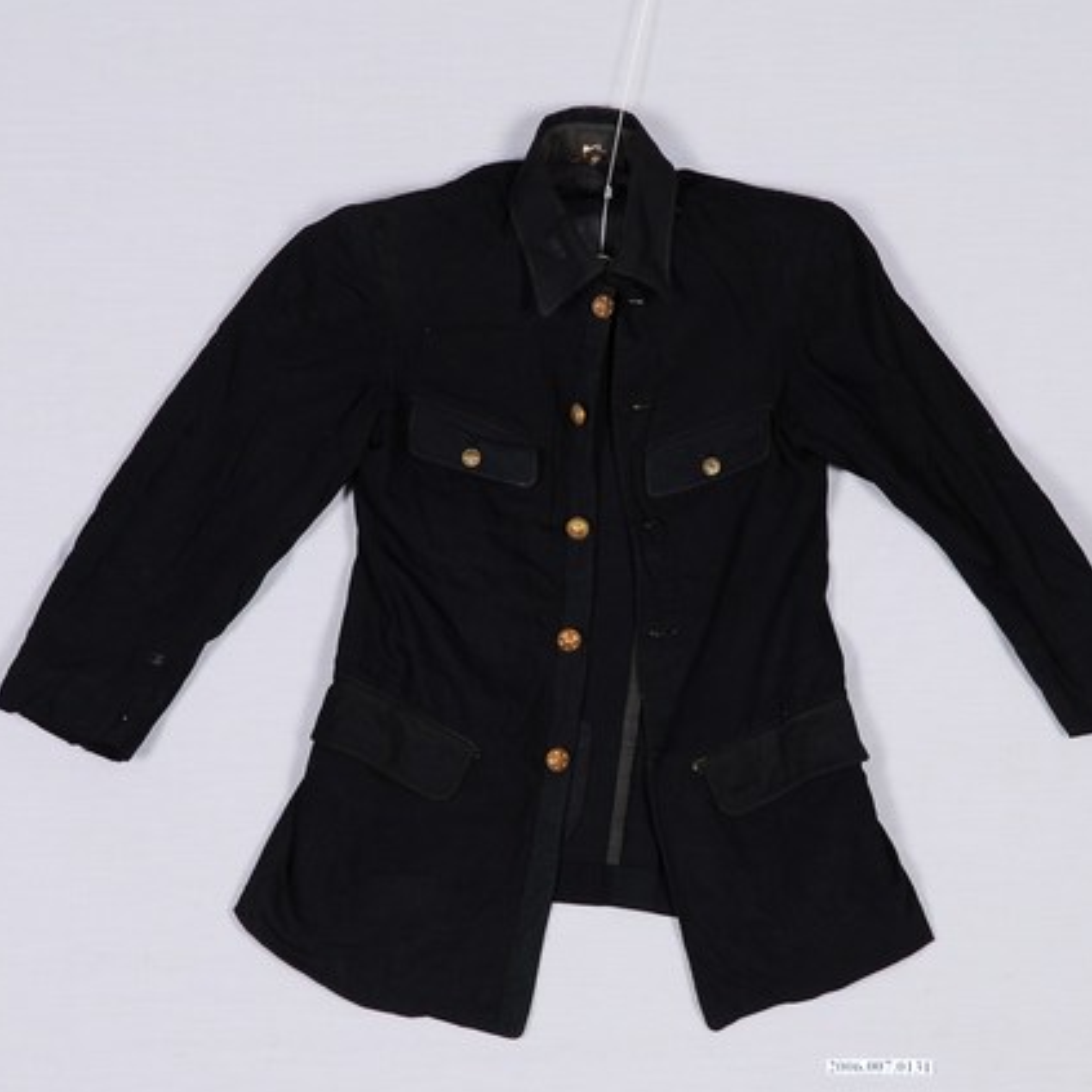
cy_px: 550
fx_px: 4818
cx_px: 586
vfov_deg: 12.9
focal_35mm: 135
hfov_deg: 12.9
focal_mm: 70
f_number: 10
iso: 100
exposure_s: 1/30
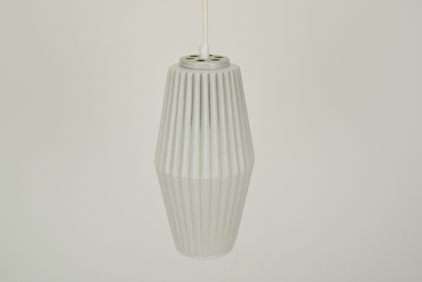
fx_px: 469
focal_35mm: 40
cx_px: 210
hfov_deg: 48.4
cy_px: 144
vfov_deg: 33.5
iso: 1600
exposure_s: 1/100
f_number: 16
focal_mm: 26
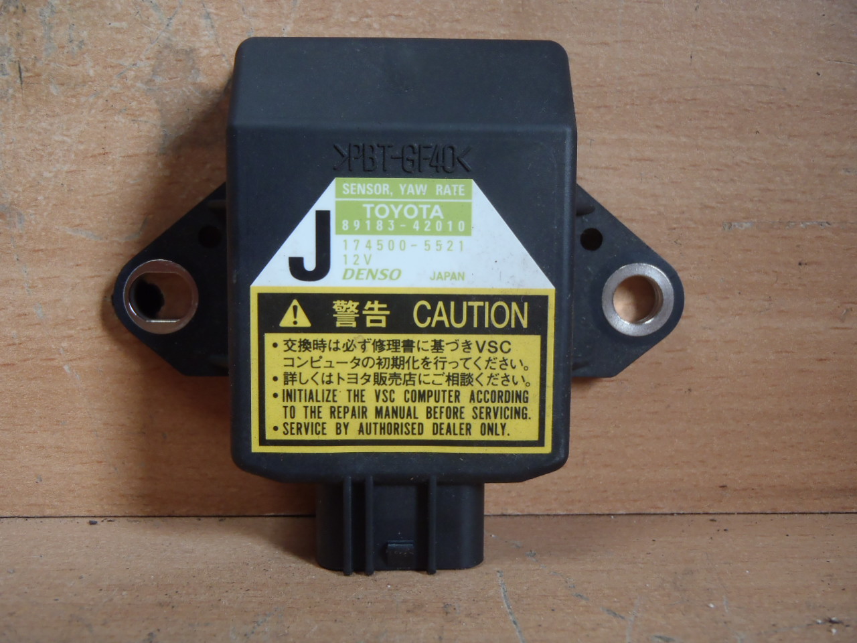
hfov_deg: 49.0
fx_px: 941
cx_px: 428
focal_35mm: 38
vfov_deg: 37.7
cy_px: 322
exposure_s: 1/40
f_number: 4.6
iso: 160
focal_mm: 6.83
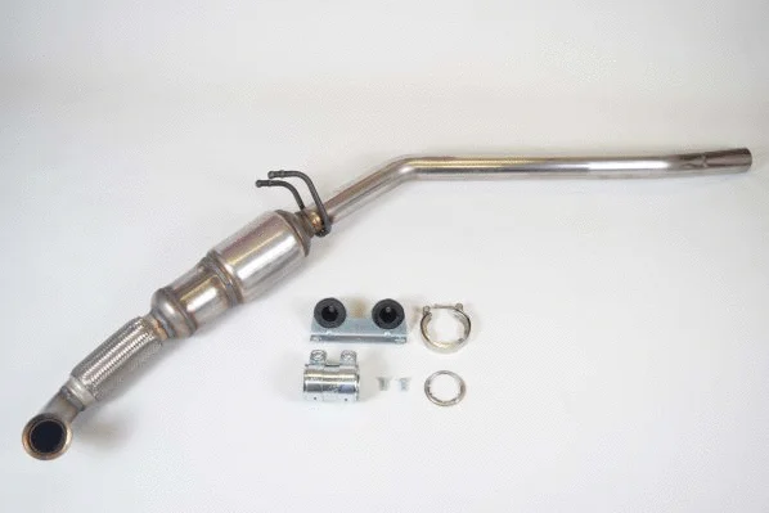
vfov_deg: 33.0
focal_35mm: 40
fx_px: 865
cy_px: 256
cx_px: 384
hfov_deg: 47.9
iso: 250
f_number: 4
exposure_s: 1/60
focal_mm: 27
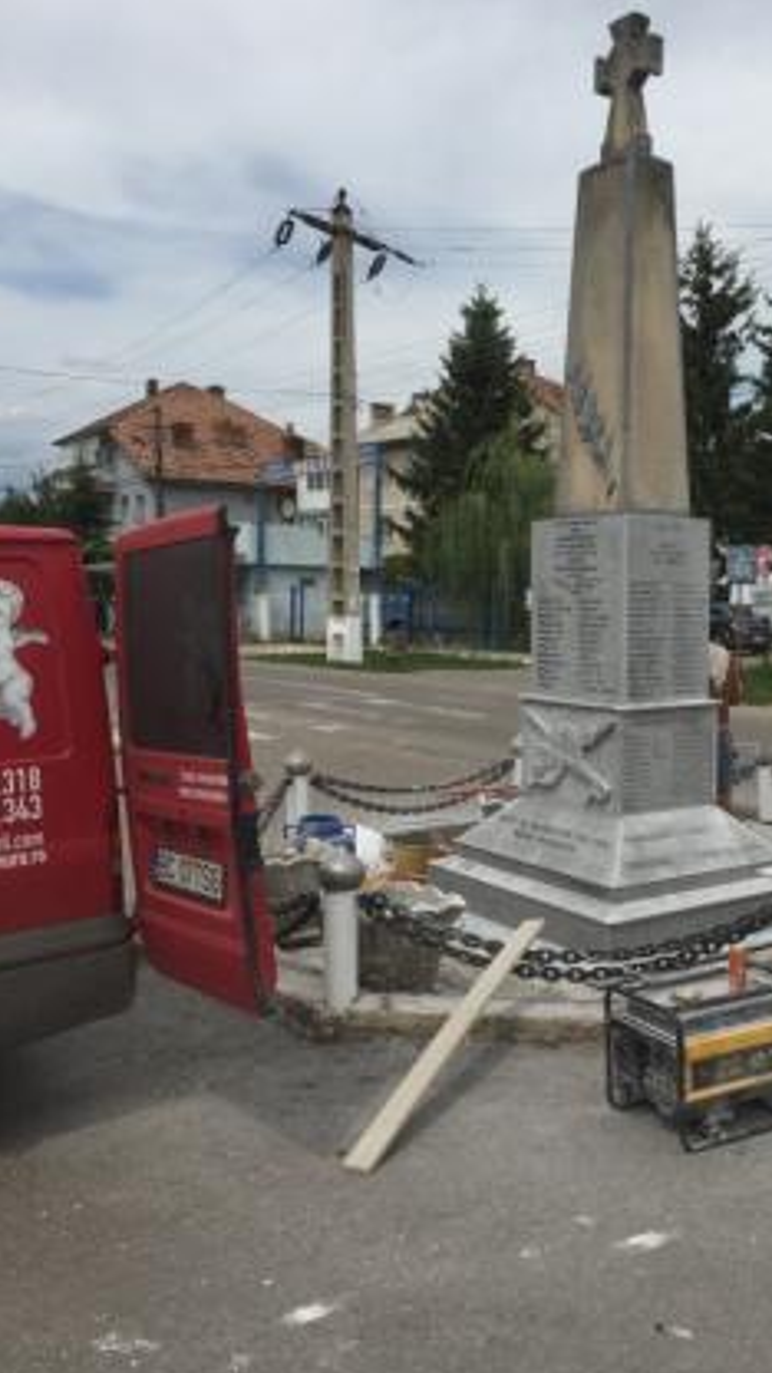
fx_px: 1237
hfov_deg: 34.2
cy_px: 653
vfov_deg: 58.0
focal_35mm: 34
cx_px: 544
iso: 32
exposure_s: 1/3597
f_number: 2.2
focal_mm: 4.15
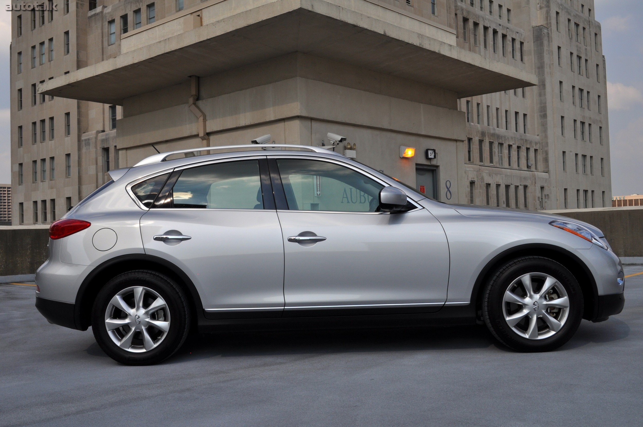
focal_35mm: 39
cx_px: 322
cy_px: 214
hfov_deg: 49.6
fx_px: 696
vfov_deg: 34.1
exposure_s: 1/500
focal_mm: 26
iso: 200
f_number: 11
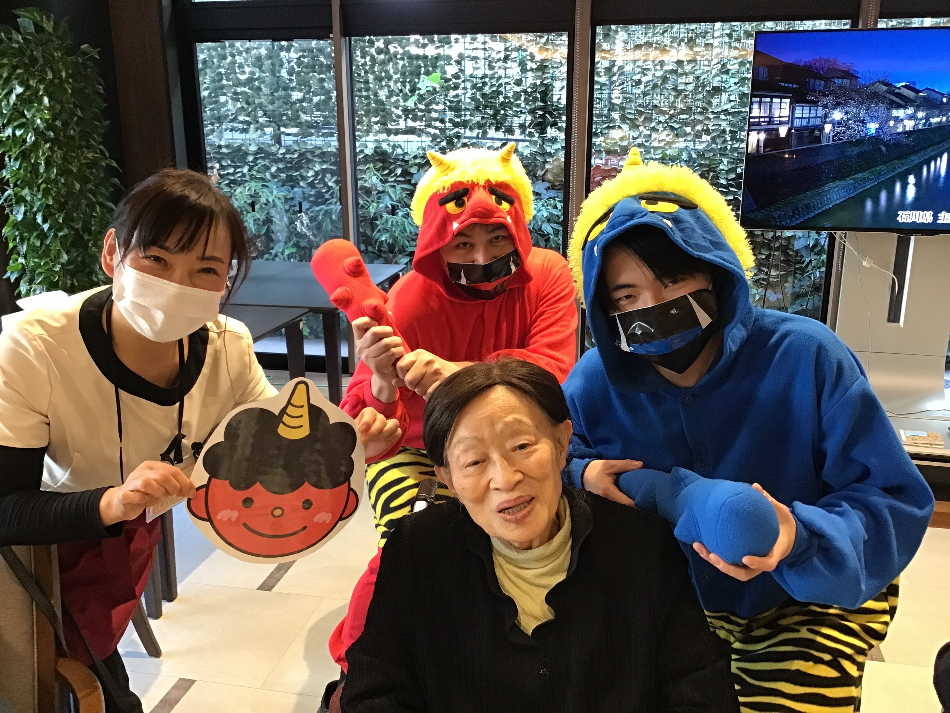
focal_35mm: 31
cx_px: 475
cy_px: 356
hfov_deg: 58.4
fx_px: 851
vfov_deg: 45.4
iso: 125
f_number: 2.4
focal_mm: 3.3
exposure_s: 1/30
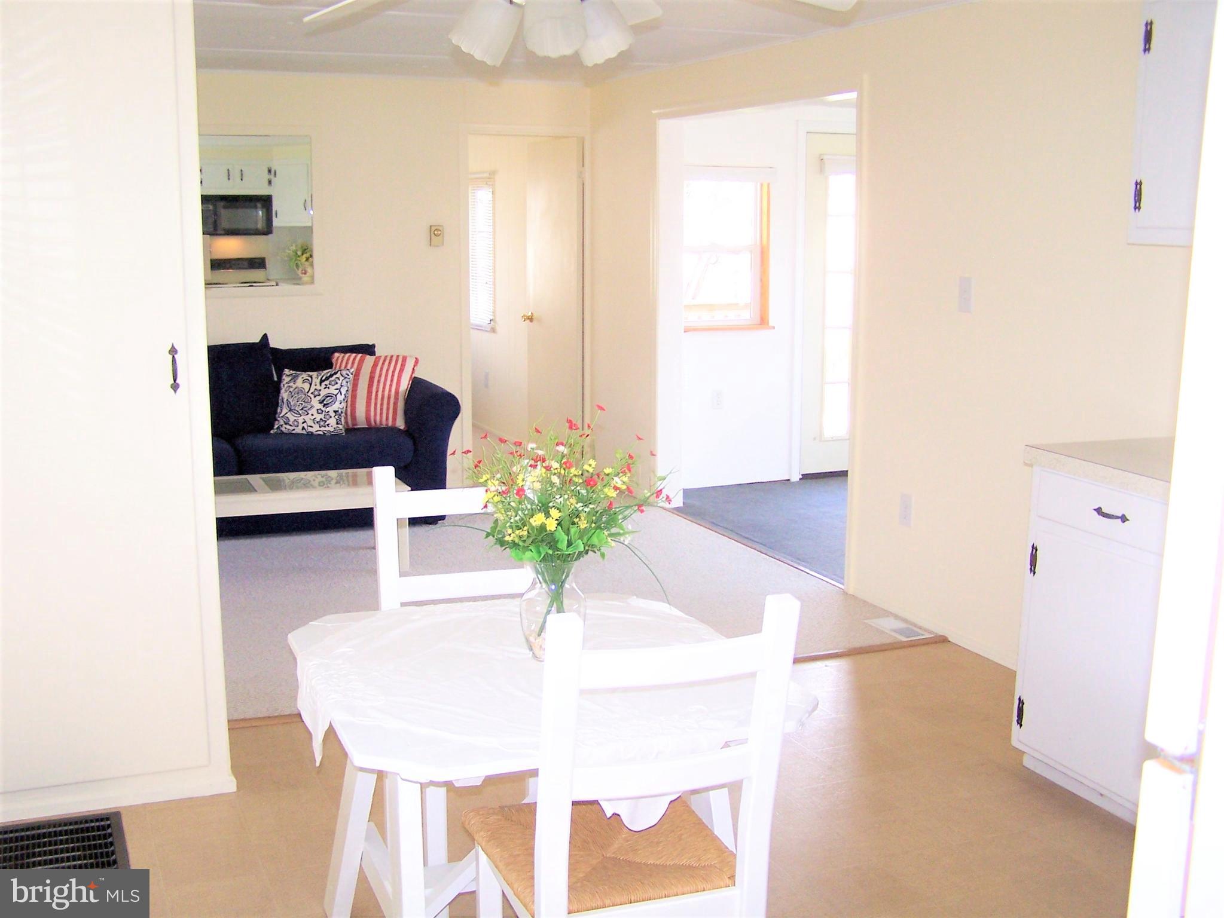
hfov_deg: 49.0
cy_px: 459
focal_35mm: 38
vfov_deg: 37.7
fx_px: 1344
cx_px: 612
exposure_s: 1/90
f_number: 2.8
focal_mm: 6.3
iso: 140
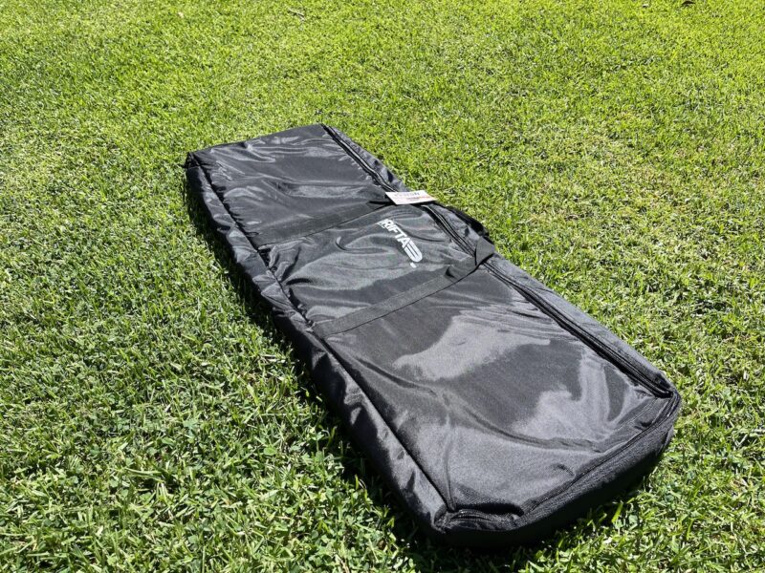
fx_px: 575
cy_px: 286
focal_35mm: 26
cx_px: 382
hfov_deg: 67.3
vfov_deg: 53.1
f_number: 1.6
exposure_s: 1/1689
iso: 32
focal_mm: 5.1
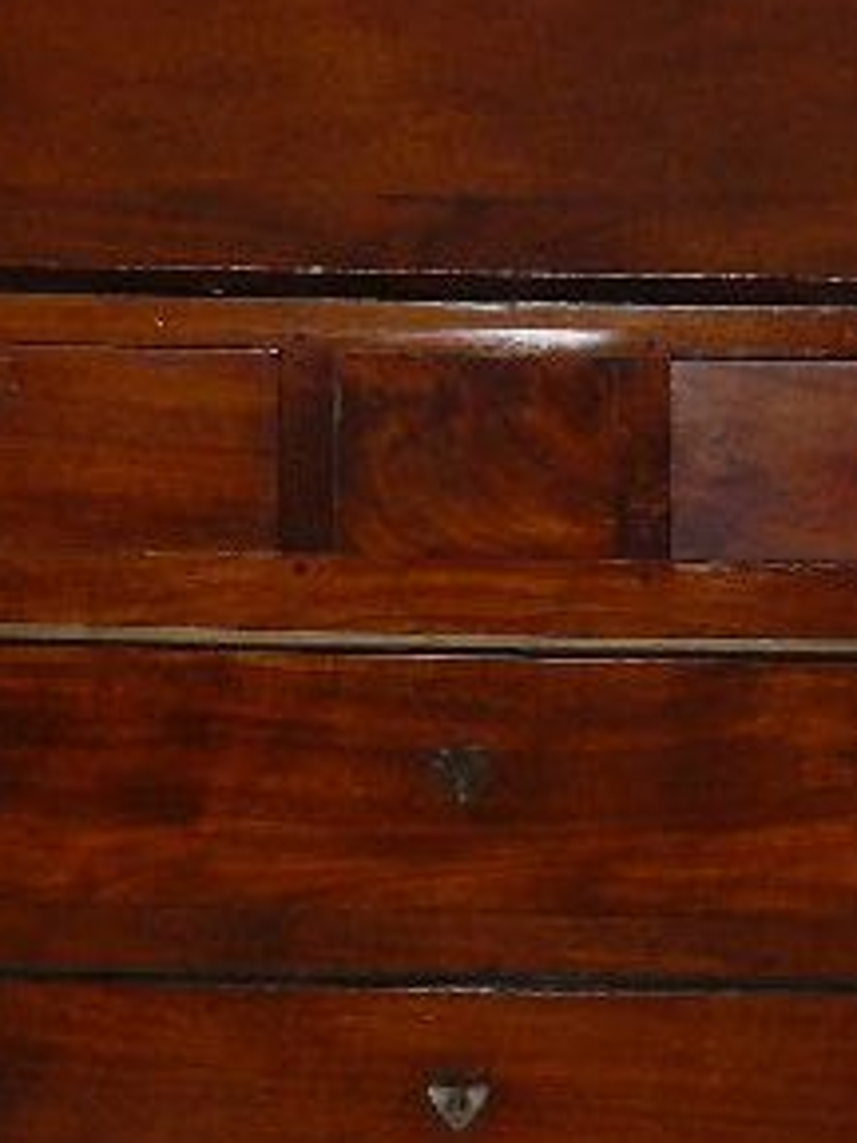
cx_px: 436
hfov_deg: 11.9
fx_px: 4126
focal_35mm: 125
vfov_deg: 15.6
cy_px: 131
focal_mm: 6
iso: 125
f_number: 2.8
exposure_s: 1/15
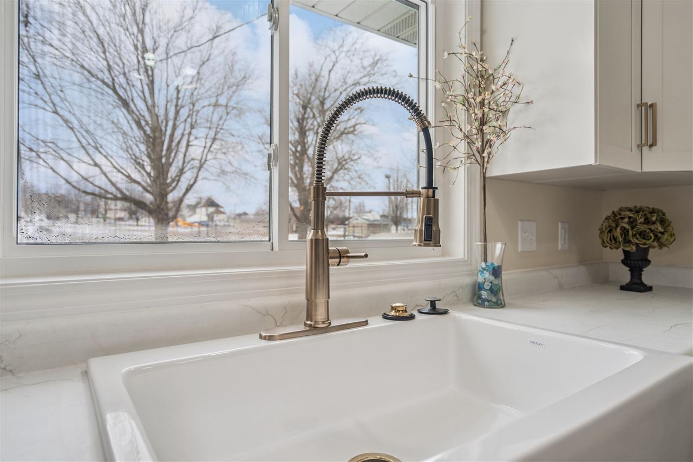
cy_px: 231
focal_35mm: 21
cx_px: 346
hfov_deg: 81.2
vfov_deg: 59.5
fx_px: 404
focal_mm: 21
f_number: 4
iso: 400
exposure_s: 1/250
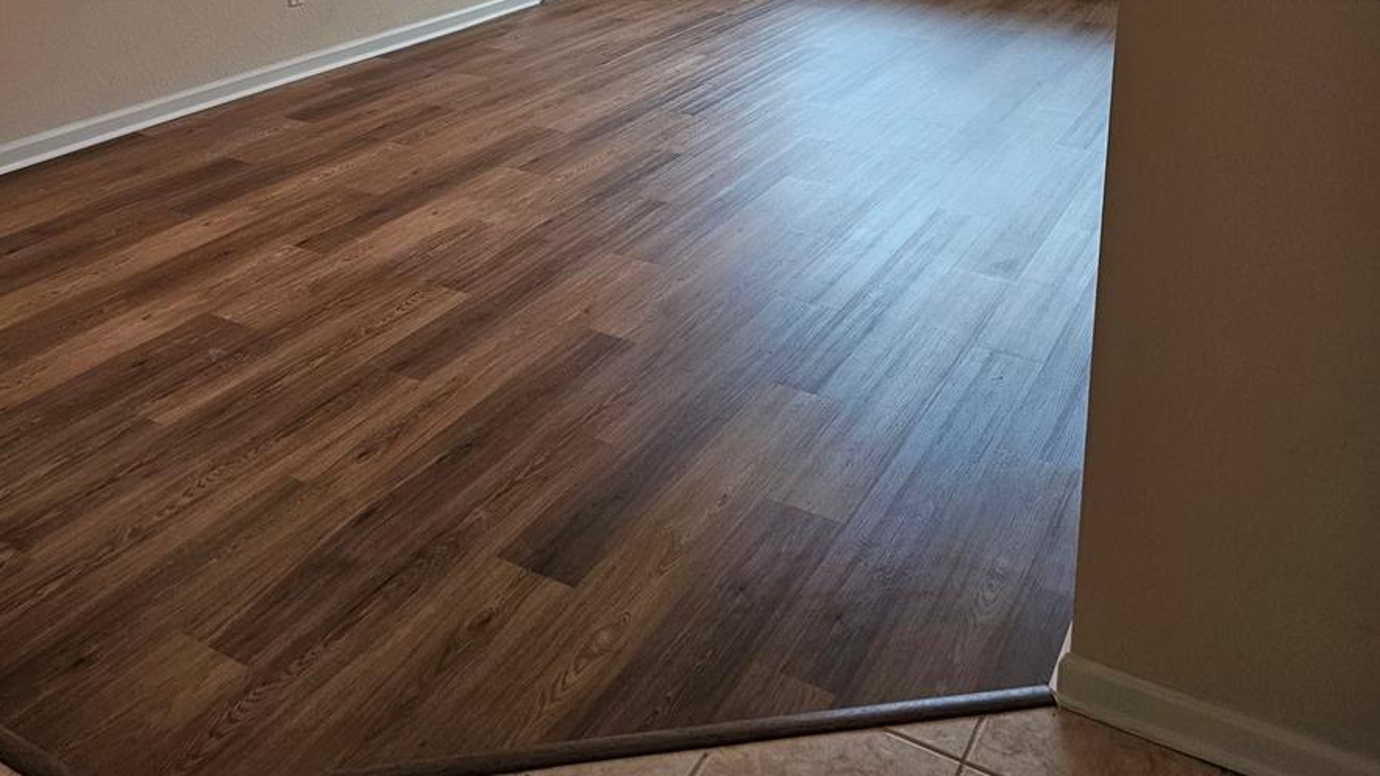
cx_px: 698
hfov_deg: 58.0
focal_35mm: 34
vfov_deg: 31.8
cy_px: -11
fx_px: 1244
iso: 160
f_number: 1.7
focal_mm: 6.3
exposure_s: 1/120
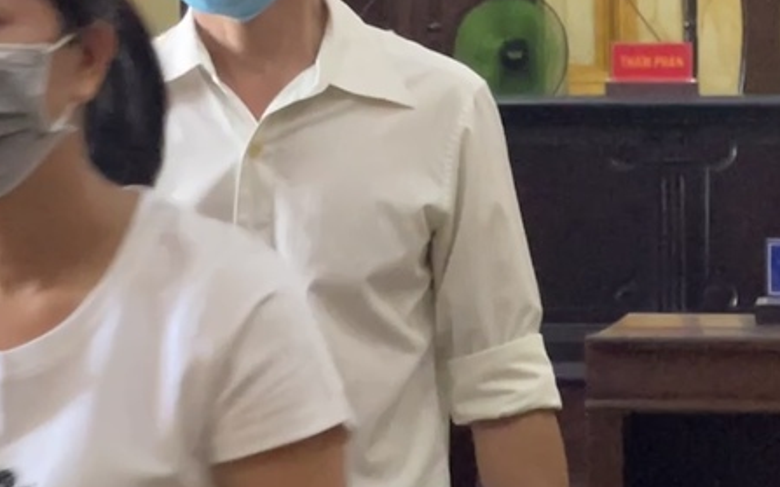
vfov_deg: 12.3
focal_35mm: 106
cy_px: 150
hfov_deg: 19.5
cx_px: 188
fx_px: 2252
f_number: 2.2
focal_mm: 7.5
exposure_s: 1/60
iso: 640
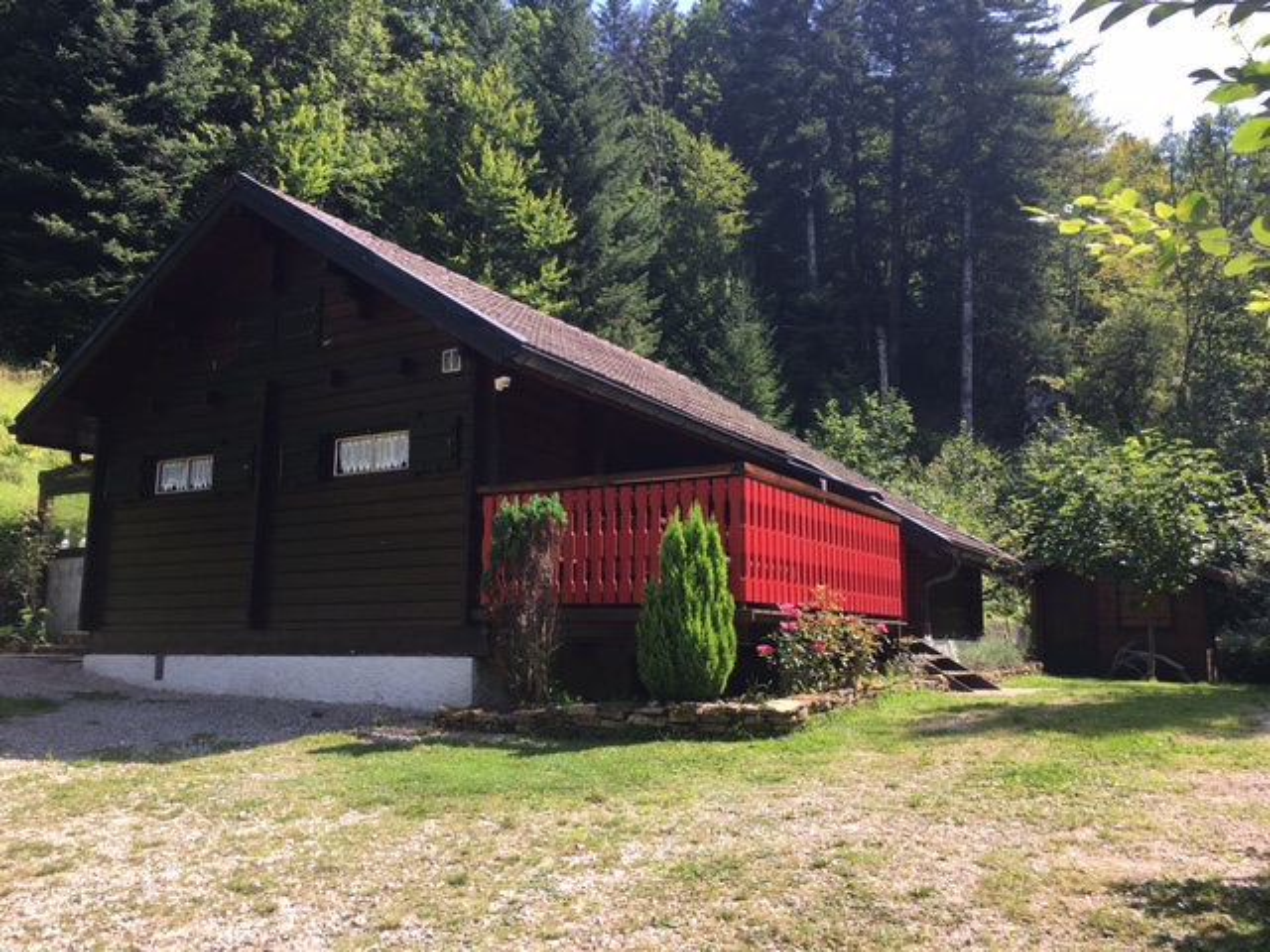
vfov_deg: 48.2
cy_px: 476
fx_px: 1064
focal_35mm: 29
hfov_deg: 61.7
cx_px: 635
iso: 25
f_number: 2.2
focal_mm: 4.15
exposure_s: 1/506
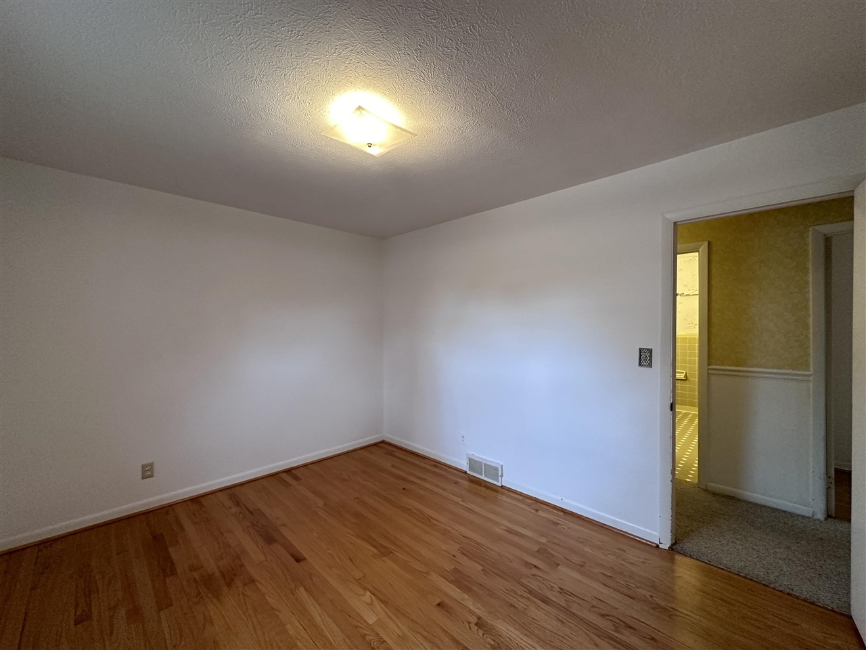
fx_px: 350
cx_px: 433
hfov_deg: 102.1
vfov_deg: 85.7
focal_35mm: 14
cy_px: 325
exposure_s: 1/120
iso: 320
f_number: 2.2
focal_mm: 2.22
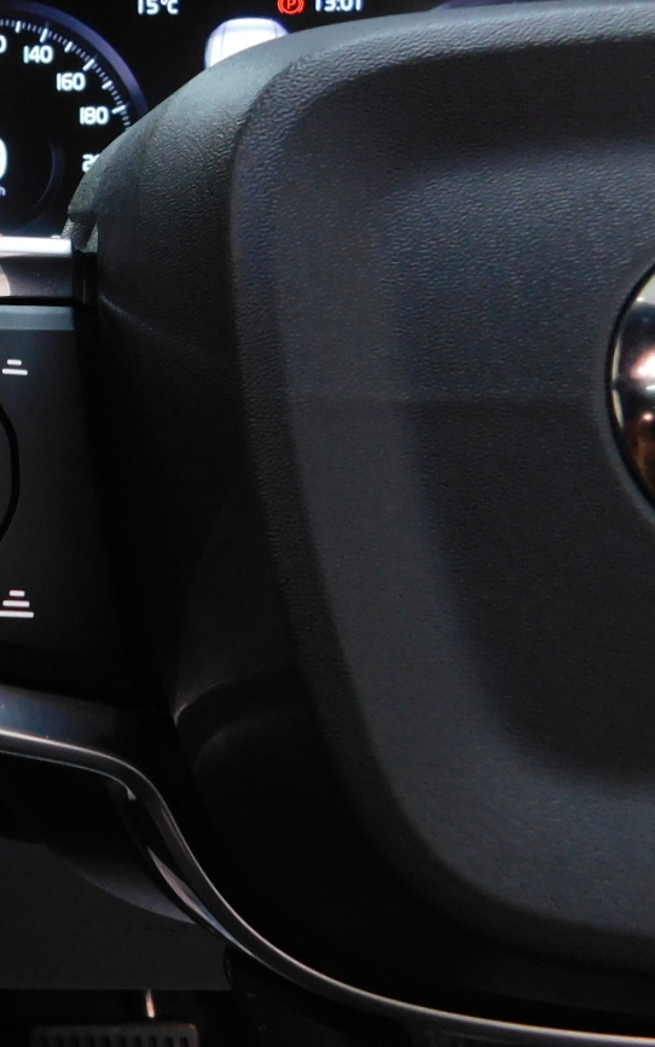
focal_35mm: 45
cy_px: 437
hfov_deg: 25.1
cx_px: -179
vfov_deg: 44.2
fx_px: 1285
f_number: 3
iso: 400
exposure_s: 1/15
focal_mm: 4
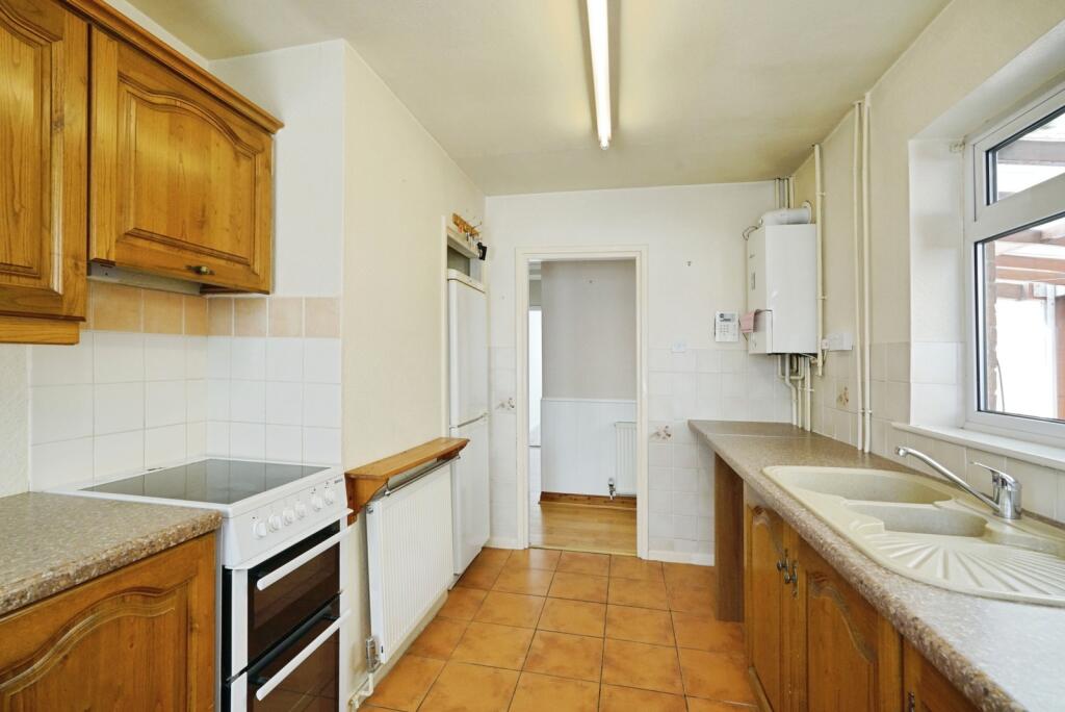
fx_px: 474
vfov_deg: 73.8
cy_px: 356
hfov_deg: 96.7
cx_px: 532
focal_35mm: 16
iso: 2000
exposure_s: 1/100
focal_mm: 16
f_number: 9
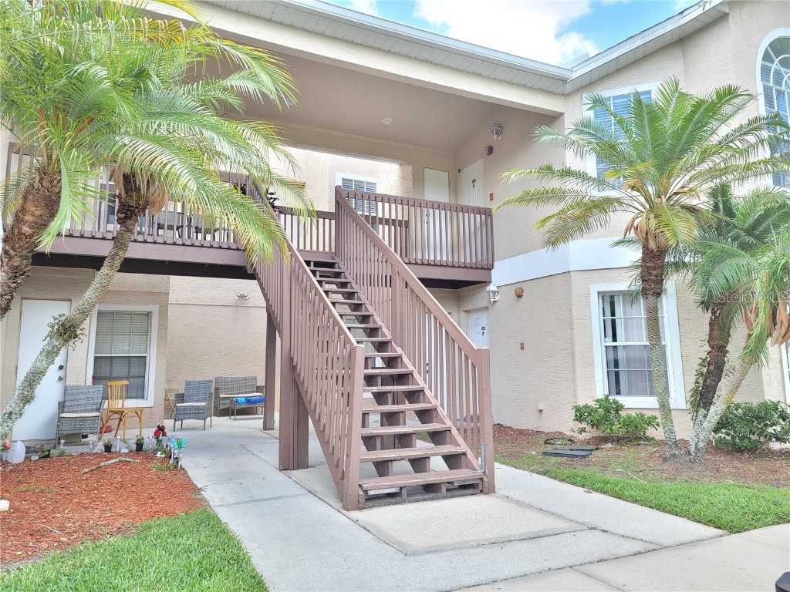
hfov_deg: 69.4
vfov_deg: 54.9
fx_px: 571
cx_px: 395
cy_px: 296
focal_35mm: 25
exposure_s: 1/119
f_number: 1.8
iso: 40
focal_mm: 7
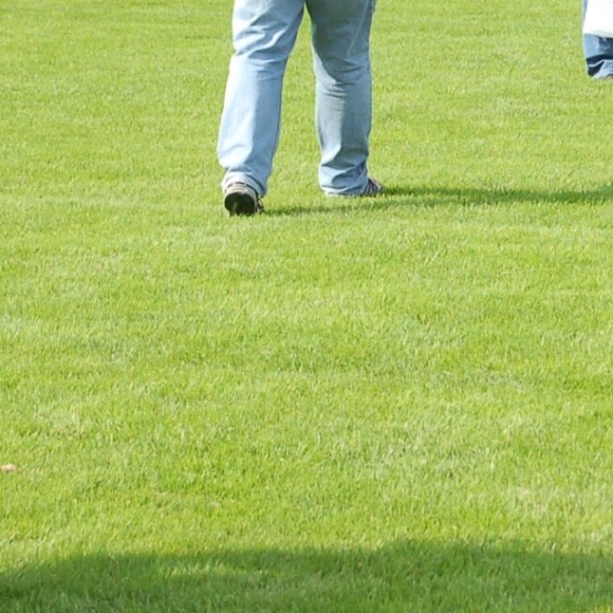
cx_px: 706
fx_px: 4777
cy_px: -48
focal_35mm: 238
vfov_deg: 7.3
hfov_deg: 7.3
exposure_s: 1/500
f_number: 5.6
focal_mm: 55
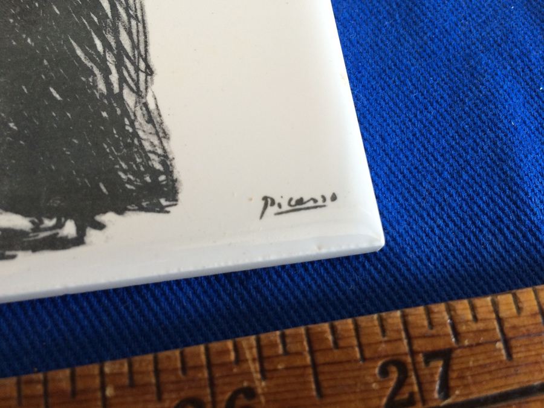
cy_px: 204
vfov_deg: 48.2
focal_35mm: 29
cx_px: 272
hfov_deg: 61.7
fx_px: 456
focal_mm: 4.15
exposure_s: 1/30
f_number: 2.2
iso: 50
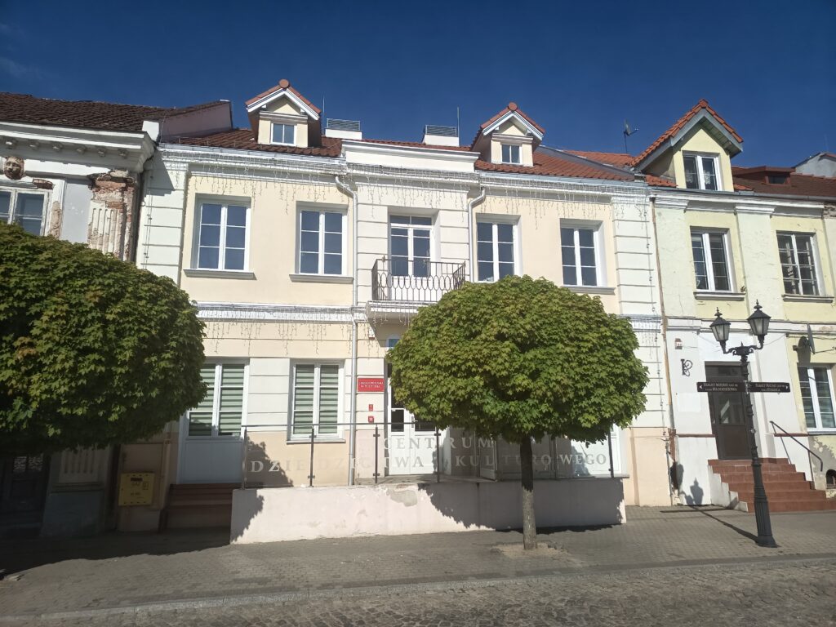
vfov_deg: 56.8
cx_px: 418
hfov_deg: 71.6
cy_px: 314
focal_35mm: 24
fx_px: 580
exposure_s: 1/909
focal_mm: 5.27
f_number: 1.7
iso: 51
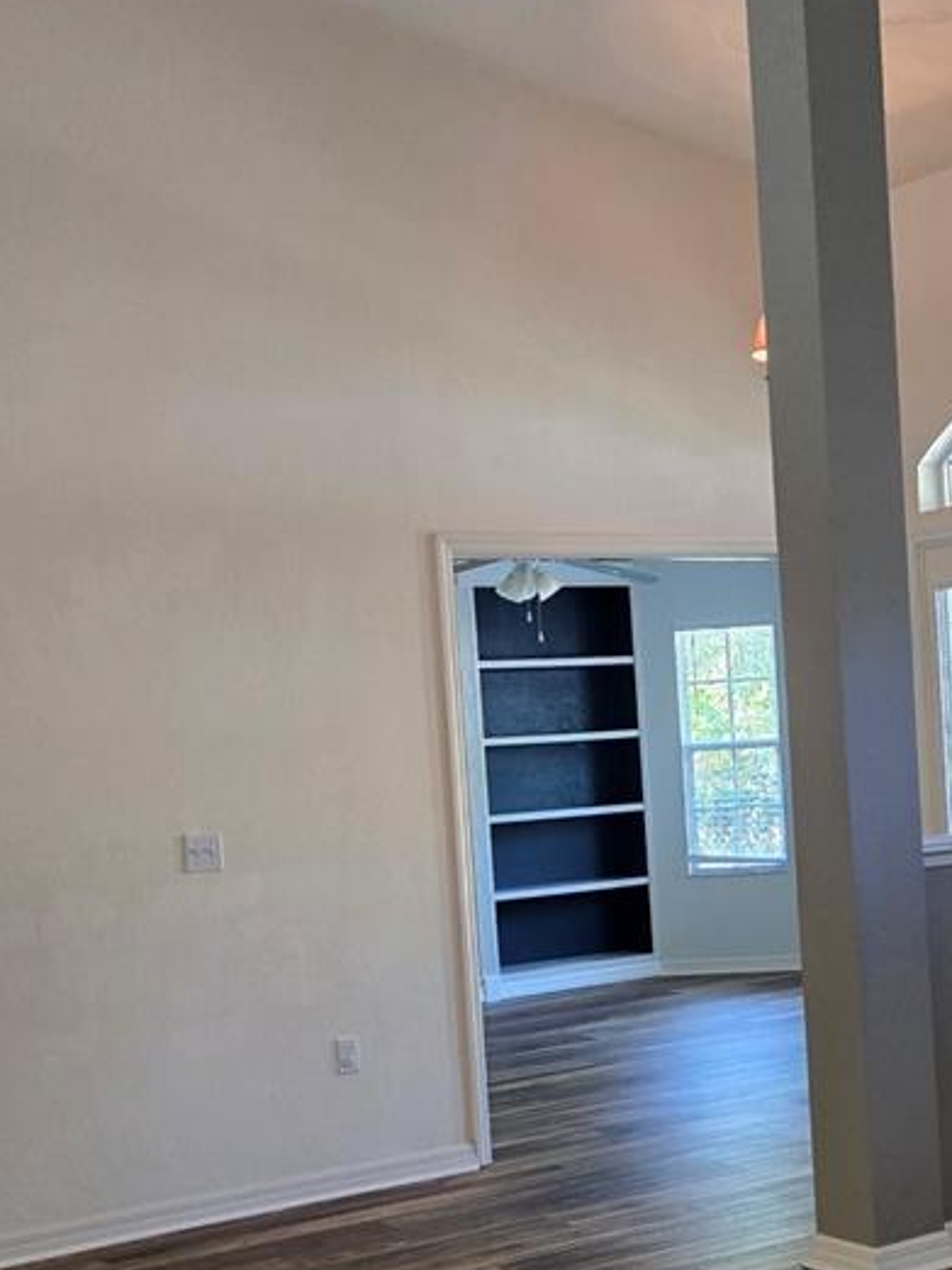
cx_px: 696
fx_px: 1943
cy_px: 807
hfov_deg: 27.2
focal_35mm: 53
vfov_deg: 35.9
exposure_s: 1/120
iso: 250
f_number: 1.8
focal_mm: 5.4
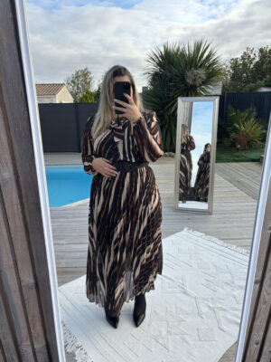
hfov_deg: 53.1
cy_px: 181
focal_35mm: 26
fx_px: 271
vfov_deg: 67.3
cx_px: 136
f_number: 1.6
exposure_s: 1/844
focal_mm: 5.96
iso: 50
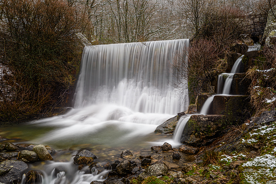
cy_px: 92
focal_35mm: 30
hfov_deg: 61.9
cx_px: 138
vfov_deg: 43.6
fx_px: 230
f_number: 7.1
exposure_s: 20
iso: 100
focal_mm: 30
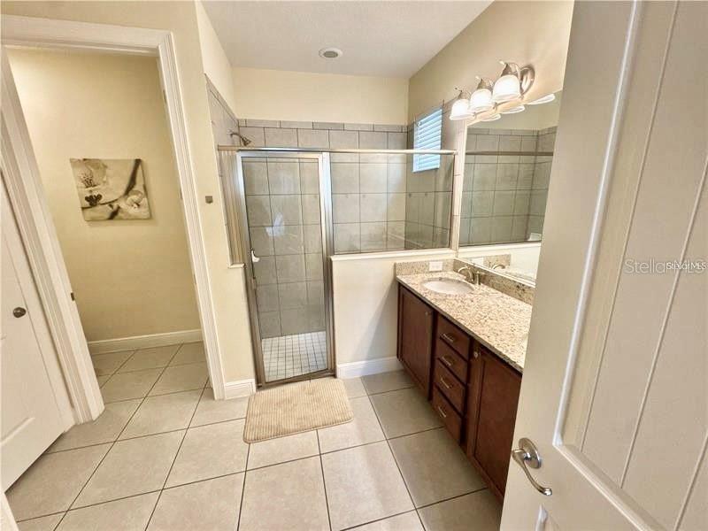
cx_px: 354
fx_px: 286
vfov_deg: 85.7
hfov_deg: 102.1
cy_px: 266
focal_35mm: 14
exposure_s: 1/120
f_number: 2.2
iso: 320
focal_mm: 2.22
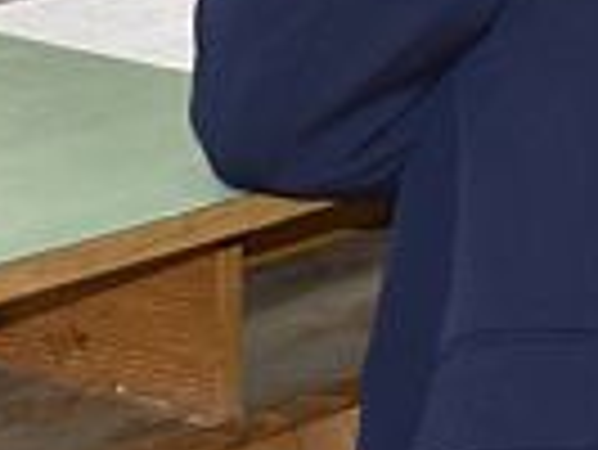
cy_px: -259
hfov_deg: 8.1
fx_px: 4207
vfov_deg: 6.0
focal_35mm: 243
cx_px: 9
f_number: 5
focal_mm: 35
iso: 500
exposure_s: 1/200
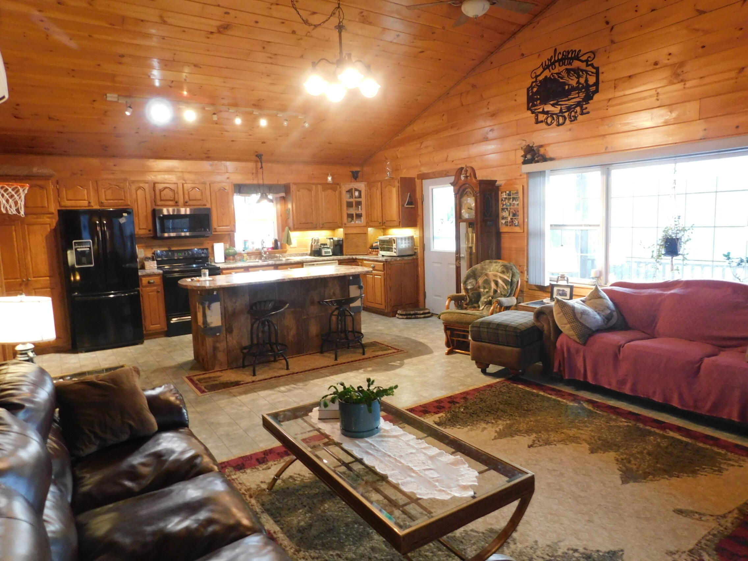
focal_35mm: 23
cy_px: 280
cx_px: 374
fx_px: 497
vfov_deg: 58.9
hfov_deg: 73.9
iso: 400
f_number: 3
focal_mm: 4
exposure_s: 1/20
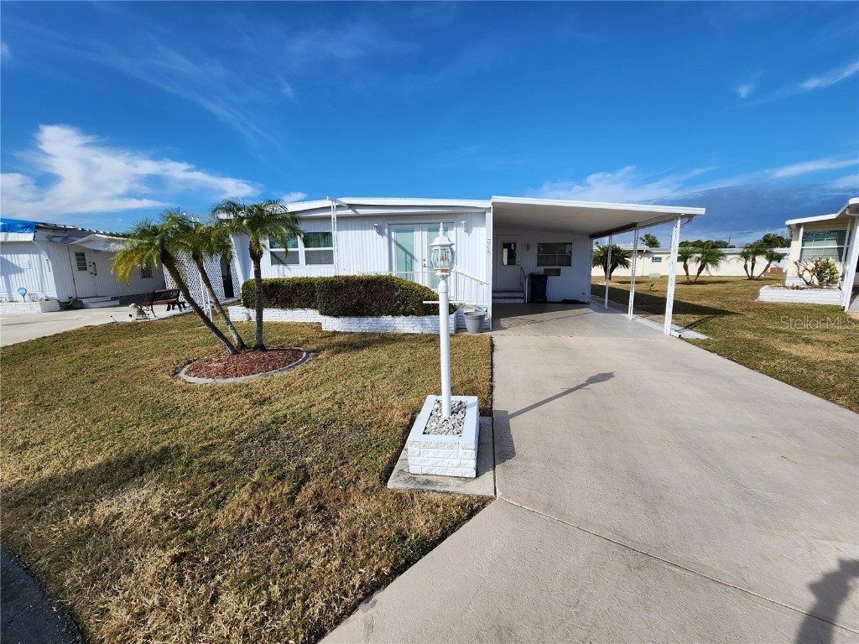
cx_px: 430
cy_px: 322
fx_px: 323
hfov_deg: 106.2
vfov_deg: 89.9
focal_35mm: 13
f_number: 2.2
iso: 50
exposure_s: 1/2180
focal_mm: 2.2
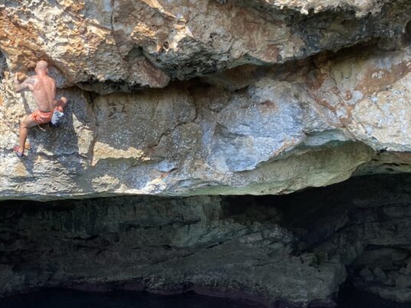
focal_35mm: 50
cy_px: 184
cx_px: 97
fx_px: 594
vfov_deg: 29.0
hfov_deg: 37.1
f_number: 1.8
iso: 32
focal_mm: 4.25
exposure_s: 1/762
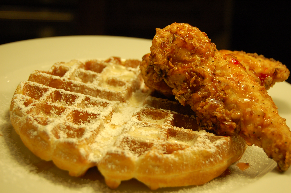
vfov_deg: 21.5
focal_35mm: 63
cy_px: 96
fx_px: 508
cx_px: 146
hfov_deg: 31.9
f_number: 5.3
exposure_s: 1/60
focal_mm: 42
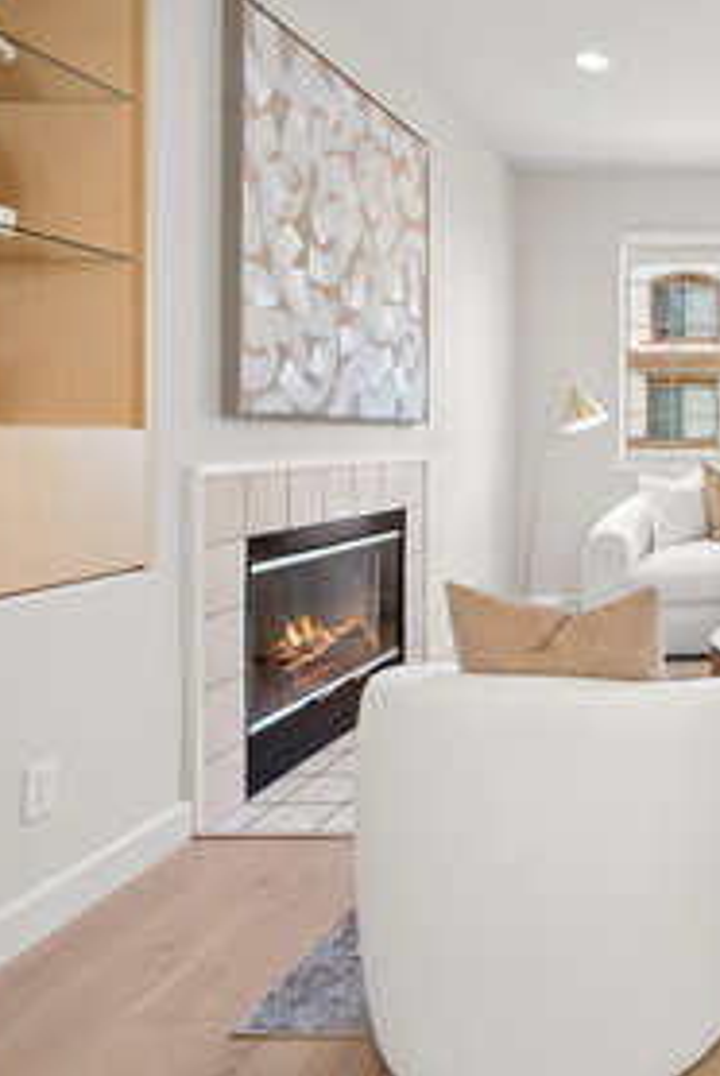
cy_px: 557
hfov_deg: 40.8
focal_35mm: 25
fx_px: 748
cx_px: 799
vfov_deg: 71.4
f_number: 9
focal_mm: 16
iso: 400
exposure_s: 1/10
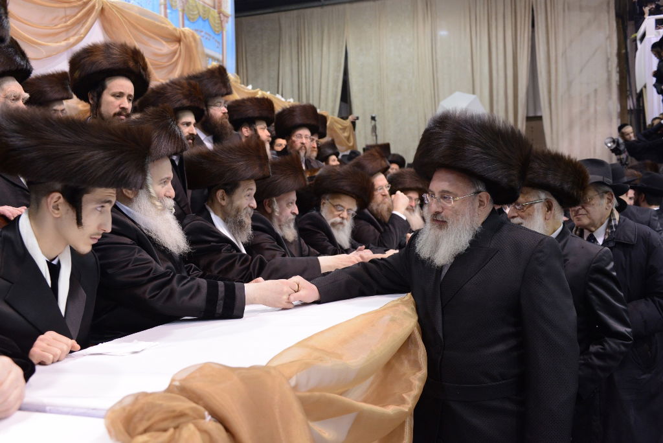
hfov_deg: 54.4
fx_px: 645
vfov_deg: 37.9
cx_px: 332
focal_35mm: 35
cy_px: 222
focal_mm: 35
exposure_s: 1/100
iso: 1600
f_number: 5
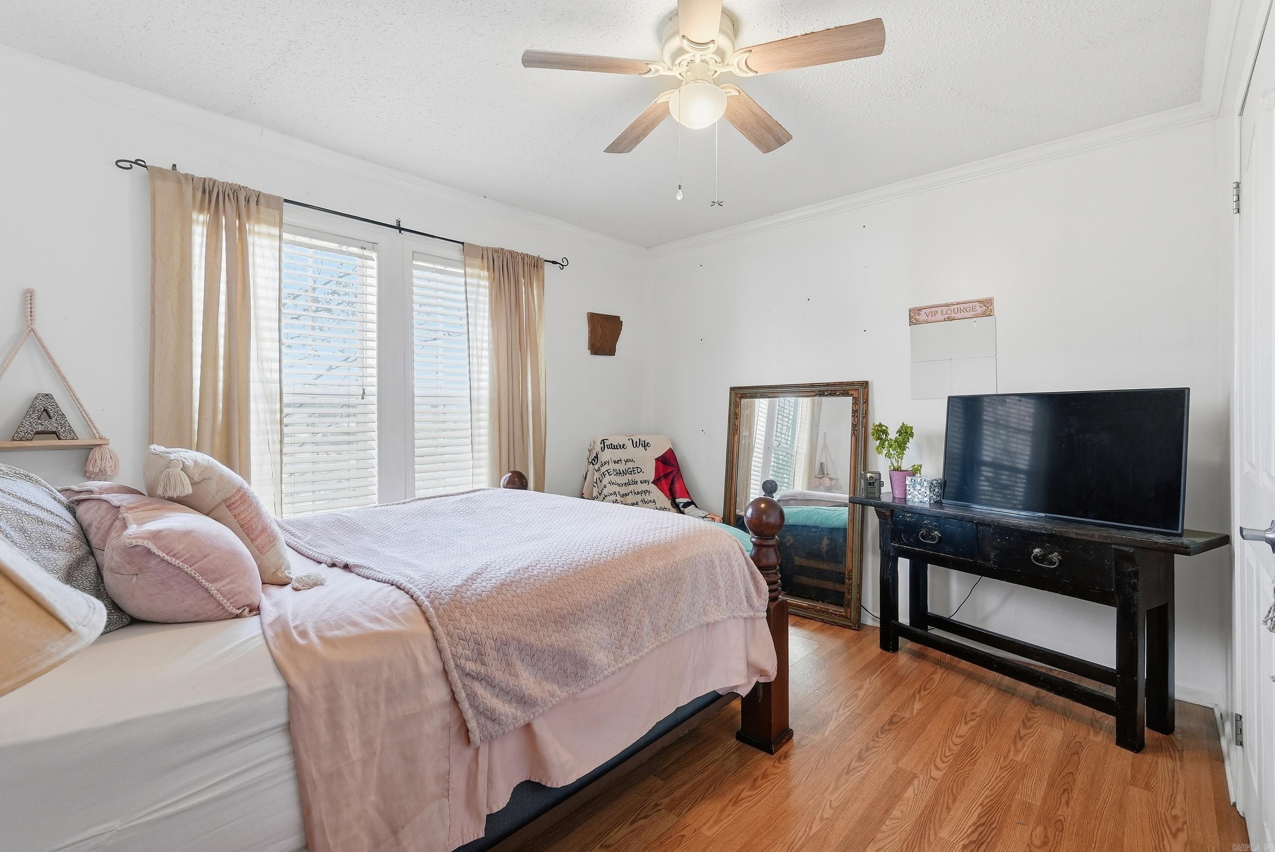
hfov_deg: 96.7
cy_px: 426
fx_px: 567
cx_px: 638
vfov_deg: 73.8
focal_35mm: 16
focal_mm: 16
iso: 640
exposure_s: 1/80
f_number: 9
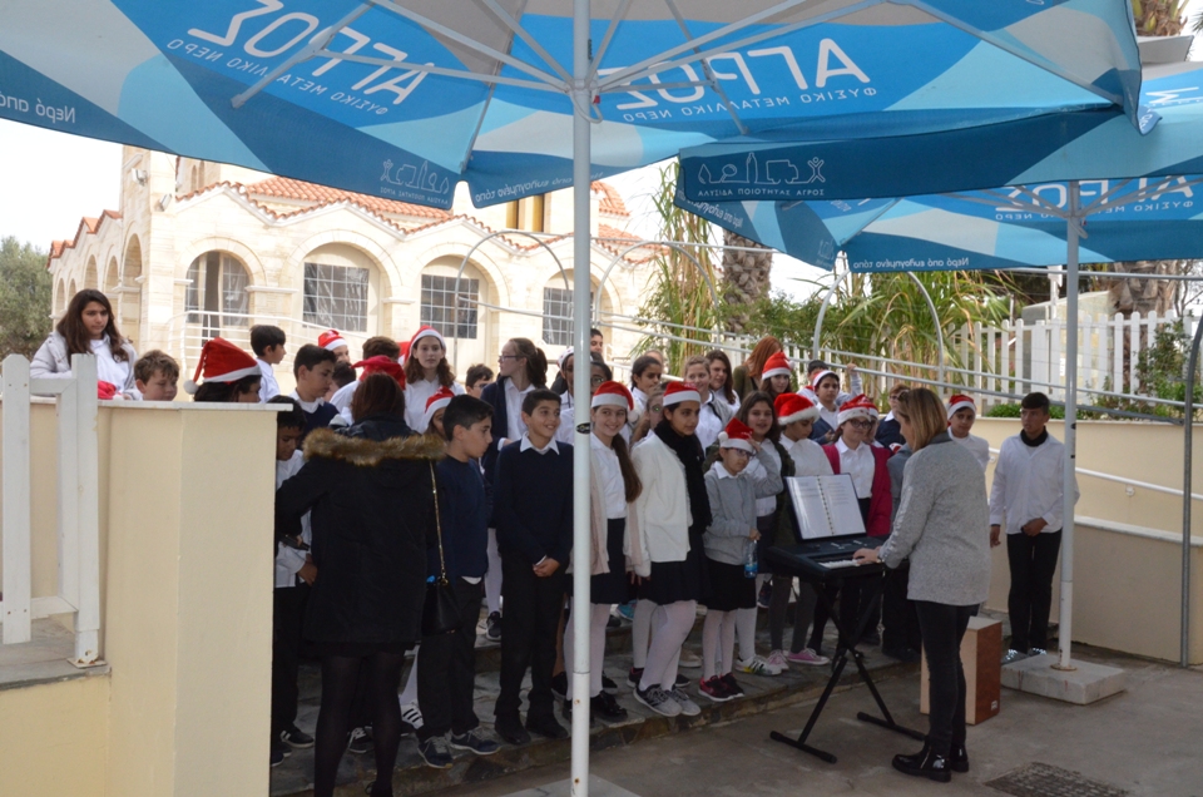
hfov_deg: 59.6
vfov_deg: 41.5
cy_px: 398
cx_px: 602
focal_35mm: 32
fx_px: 1051
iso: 2000
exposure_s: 1/250
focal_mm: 21
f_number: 14
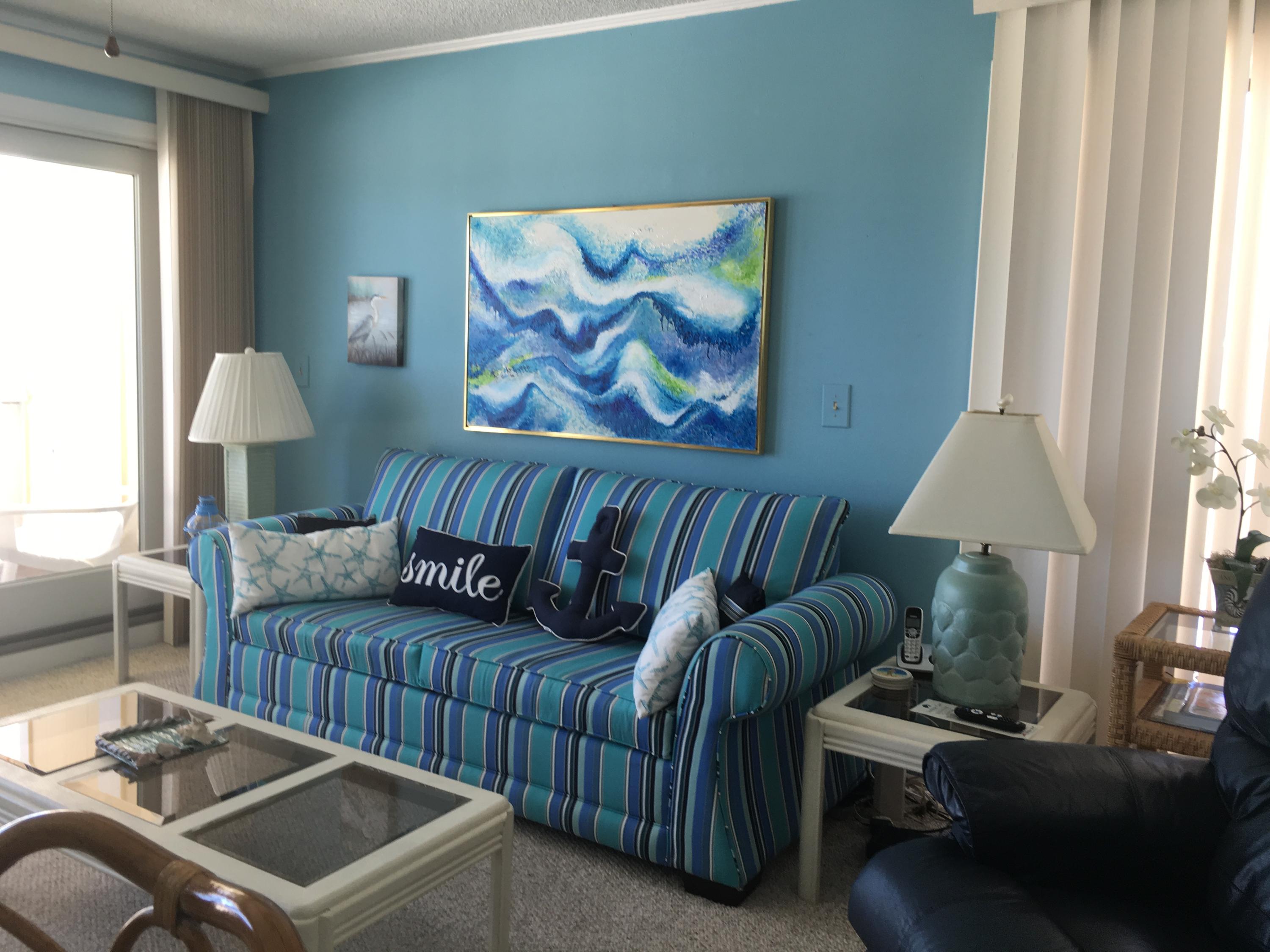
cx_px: 635
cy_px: 476
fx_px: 1064
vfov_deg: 48.2
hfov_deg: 61.7
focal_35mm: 29
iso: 32
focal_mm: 4.15
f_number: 2.2
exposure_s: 1/60
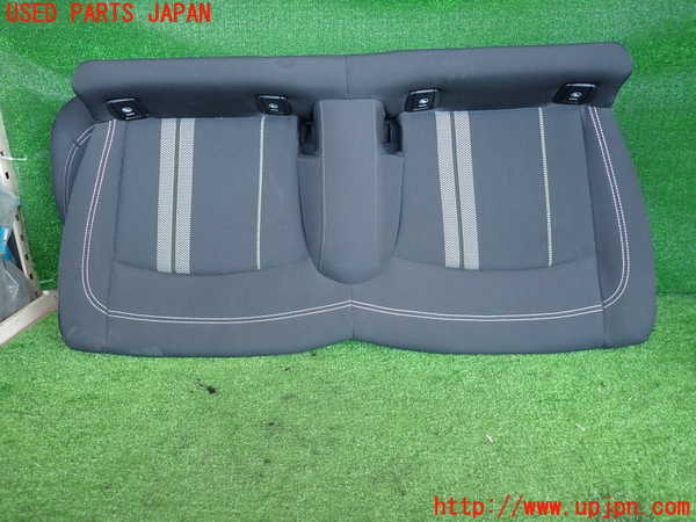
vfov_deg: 54.9
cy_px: 261
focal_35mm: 25
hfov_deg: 69.4
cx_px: 348
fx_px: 503
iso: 200
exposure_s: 1/50
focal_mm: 4.5
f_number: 2
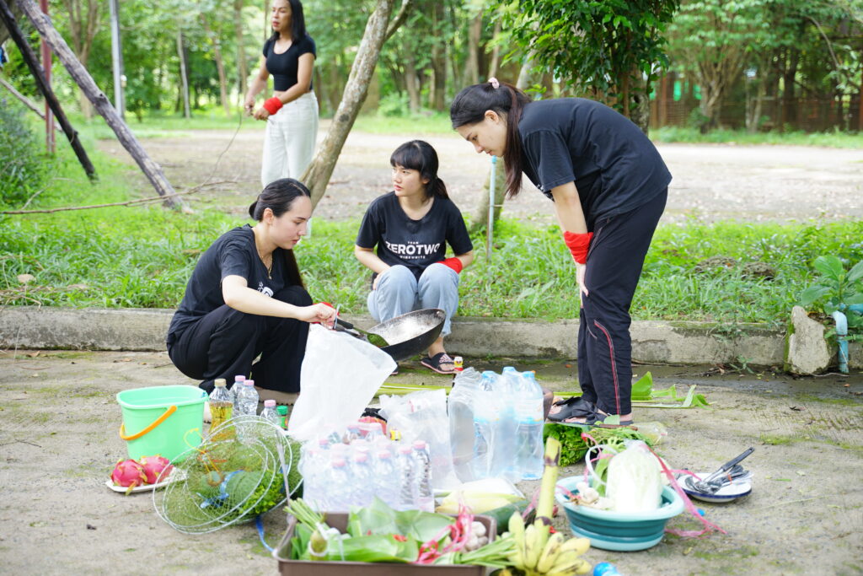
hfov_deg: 38.9
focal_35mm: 51
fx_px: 1223
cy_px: 288
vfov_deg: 26.5
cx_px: 432
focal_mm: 51
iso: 200
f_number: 2.8
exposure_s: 1/160
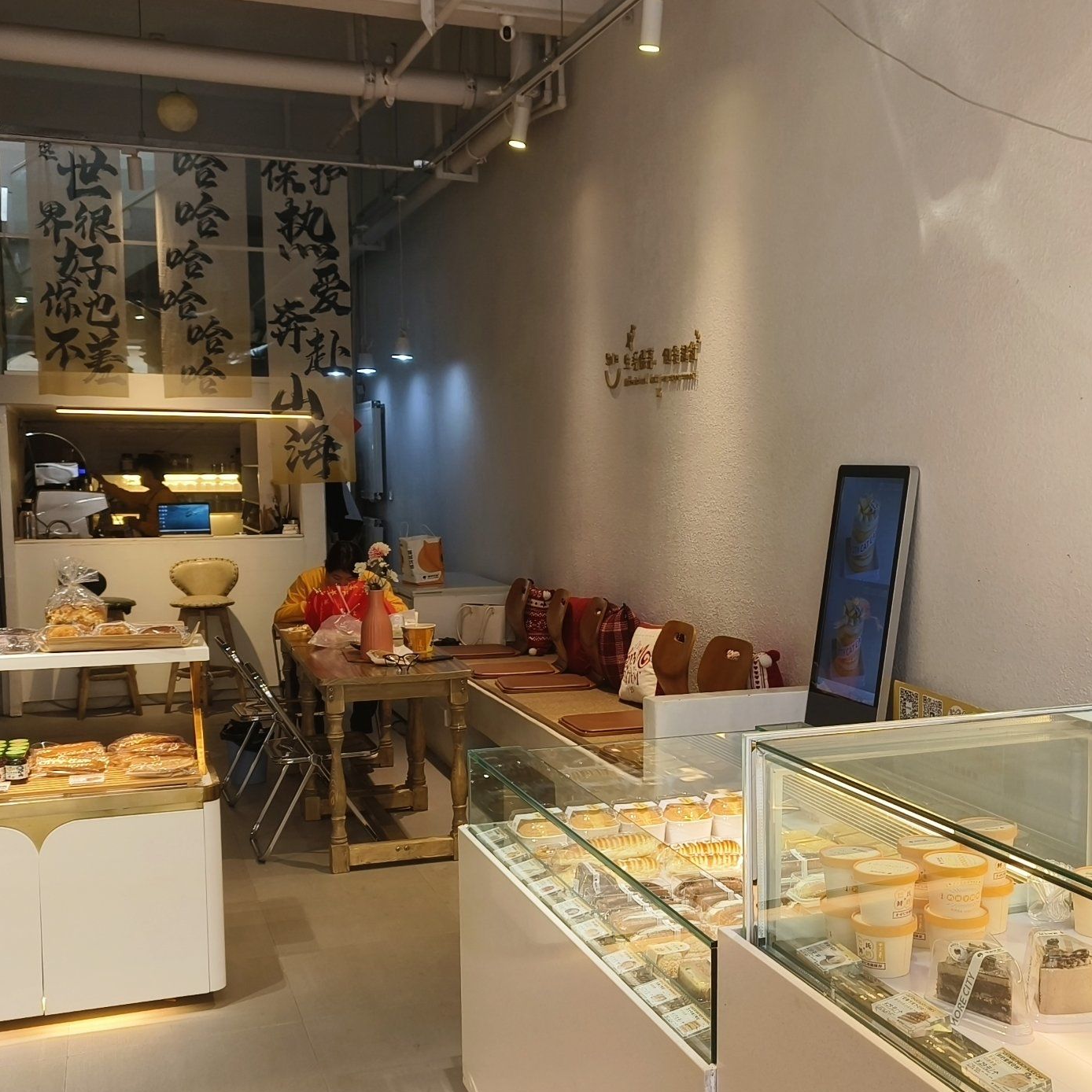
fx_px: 1428
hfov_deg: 41.6
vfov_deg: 41.8
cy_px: 617
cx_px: 682
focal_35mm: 40
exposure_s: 1/100
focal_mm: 5.5
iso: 110
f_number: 1.75
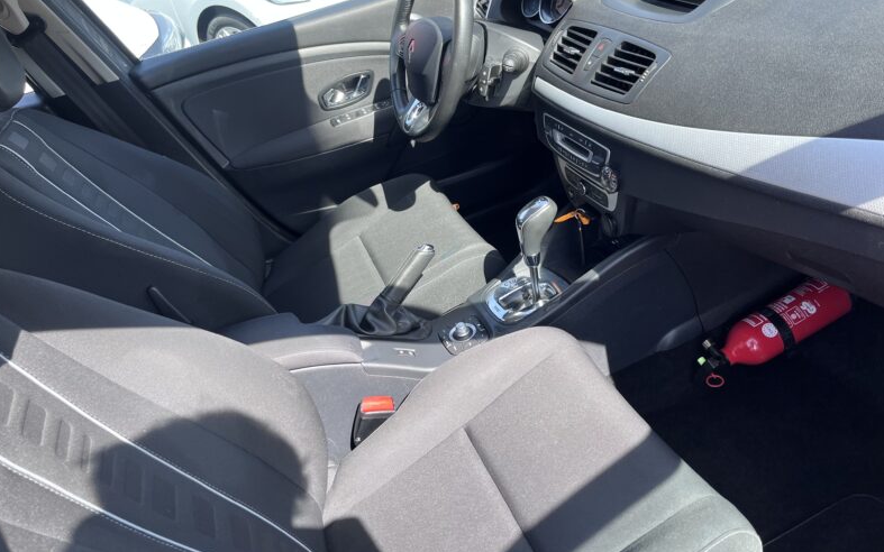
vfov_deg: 44.5
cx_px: 441
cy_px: 264
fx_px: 675
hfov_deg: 66.5
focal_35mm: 28
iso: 50
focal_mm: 5.1
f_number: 1.6
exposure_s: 1/317
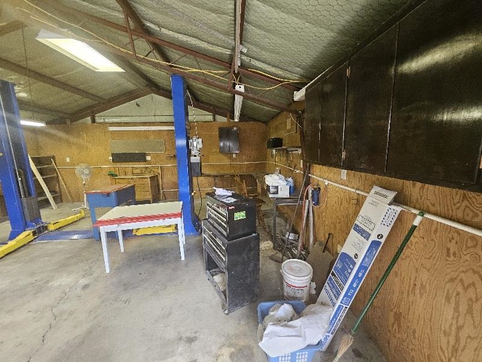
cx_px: 241
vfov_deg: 89.9
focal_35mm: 13
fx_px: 181
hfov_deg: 106.2
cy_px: 181
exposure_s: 1/60.2
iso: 320
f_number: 2.2
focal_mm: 1.7
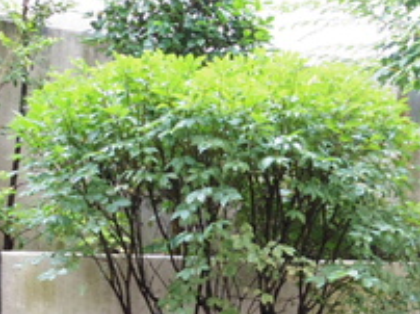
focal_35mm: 59
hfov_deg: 32.7
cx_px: 225
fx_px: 715
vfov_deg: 24.2
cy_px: 276
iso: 400
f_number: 3.7
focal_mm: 3.8
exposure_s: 1/15
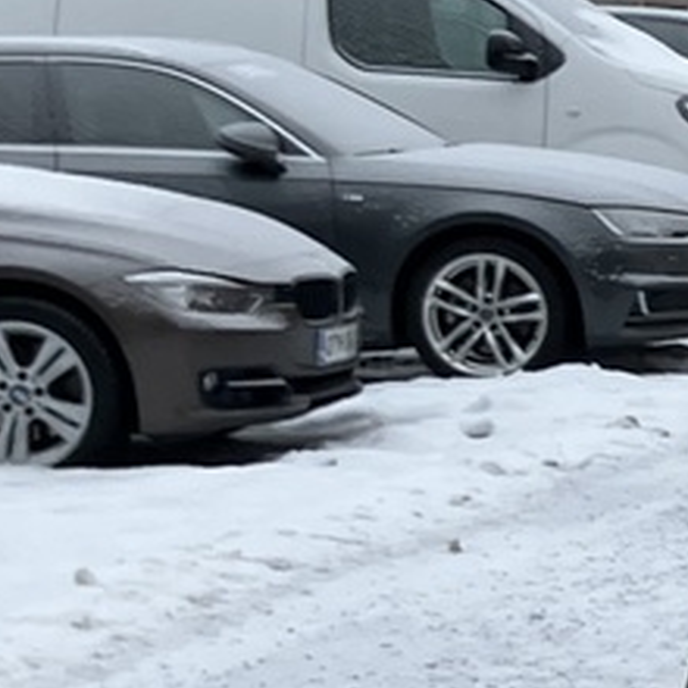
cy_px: 579
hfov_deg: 9.6
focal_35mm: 162
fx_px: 3643
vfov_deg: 10.7
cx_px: 1629
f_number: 1.8
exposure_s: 1/198
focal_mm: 3.99
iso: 40
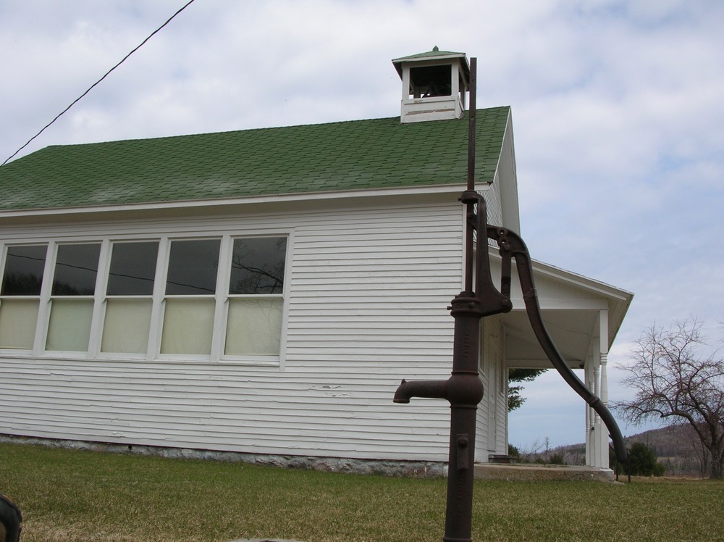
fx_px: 731
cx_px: 362
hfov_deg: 52.7
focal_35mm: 35
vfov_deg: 40.6
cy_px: 271
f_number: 5.6
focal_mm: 5.8
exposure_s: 1/370
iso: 50
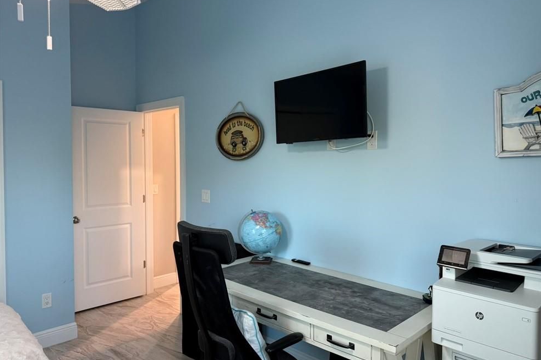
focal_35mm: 26
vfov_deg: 49.5
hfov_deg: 69.4
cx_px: 281
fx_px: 391
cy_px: 168
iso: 250
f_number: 1.78
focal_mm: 6.76
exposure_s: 1/60
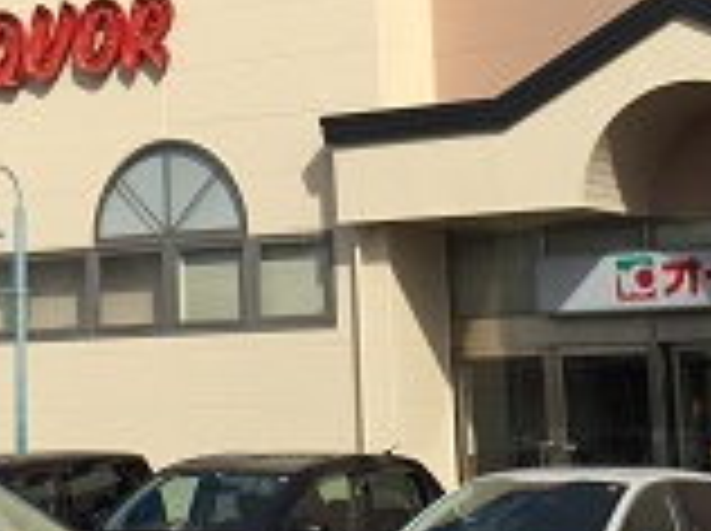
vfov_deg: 12.1
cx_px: 74
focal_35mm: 120
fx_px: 2461
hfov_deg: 16.2
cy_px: -27
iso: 32
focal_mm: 4.15
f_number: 2.2
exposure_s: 1/3968
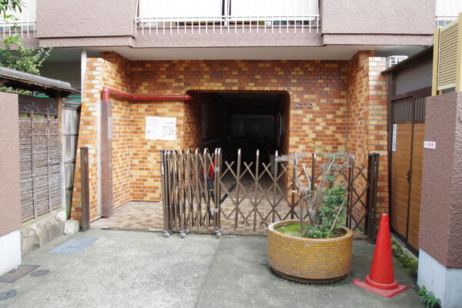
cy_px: 154
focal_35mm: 27
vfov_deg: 47.9
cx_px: 231
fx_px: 346
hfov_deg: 67.4
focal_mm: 17.5
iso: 200
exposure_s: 1/80
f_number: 5
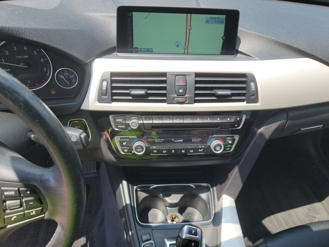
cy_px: 124
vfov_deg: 56.8
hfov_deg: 71.6
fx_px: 228
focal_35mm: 24
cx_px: 164
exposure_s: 1/178
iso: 50
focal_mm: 6.7
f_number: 1.8
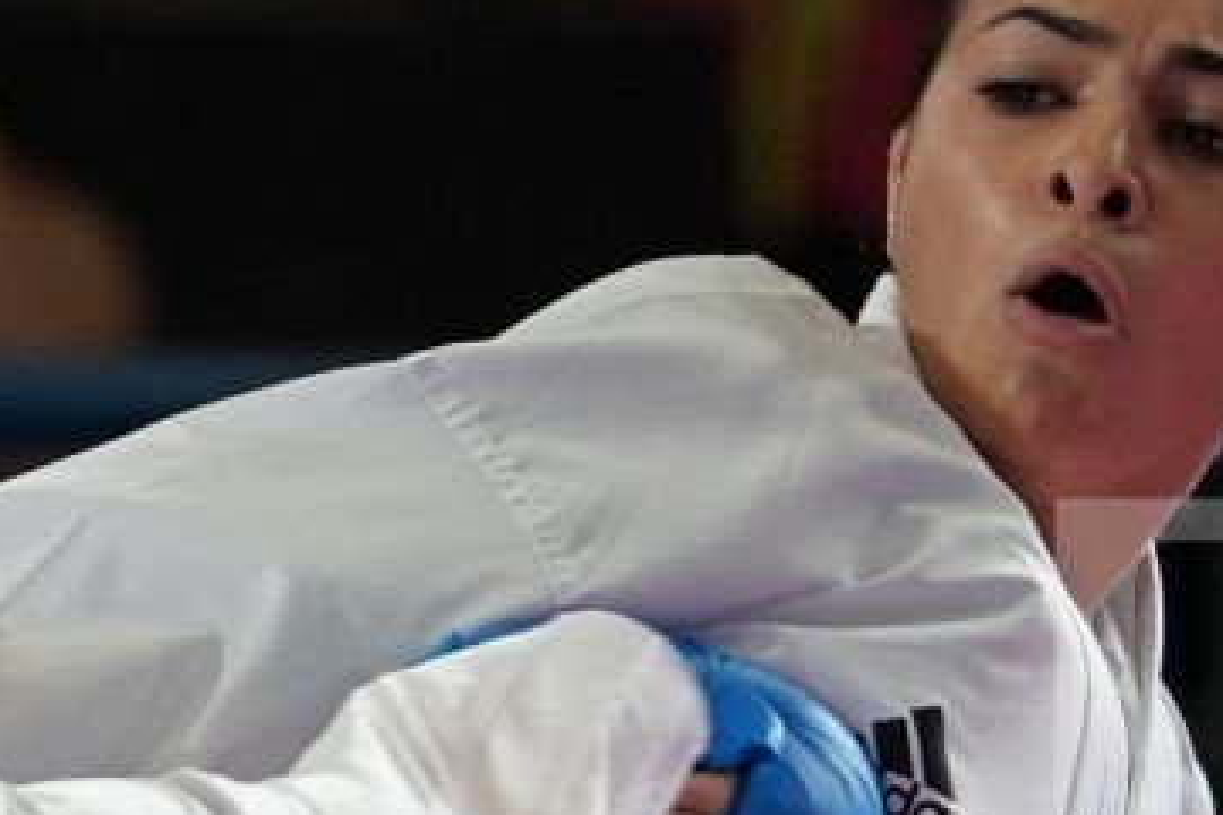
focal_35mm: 1498
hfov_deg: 1.4
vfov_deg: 0.9
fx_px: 50886
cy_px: 808
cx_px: 221
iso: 800
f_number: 2.8
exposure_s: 1/1000
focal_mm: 200
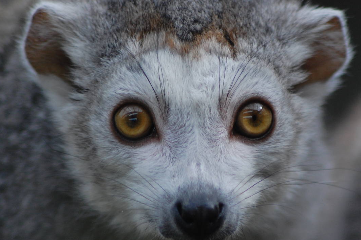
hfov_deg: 3.0
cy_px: 123
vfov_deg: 2.0
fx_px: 6781
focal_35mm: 677
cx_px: 193
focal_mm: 300
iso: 560
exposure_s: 1/500
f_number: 5.6
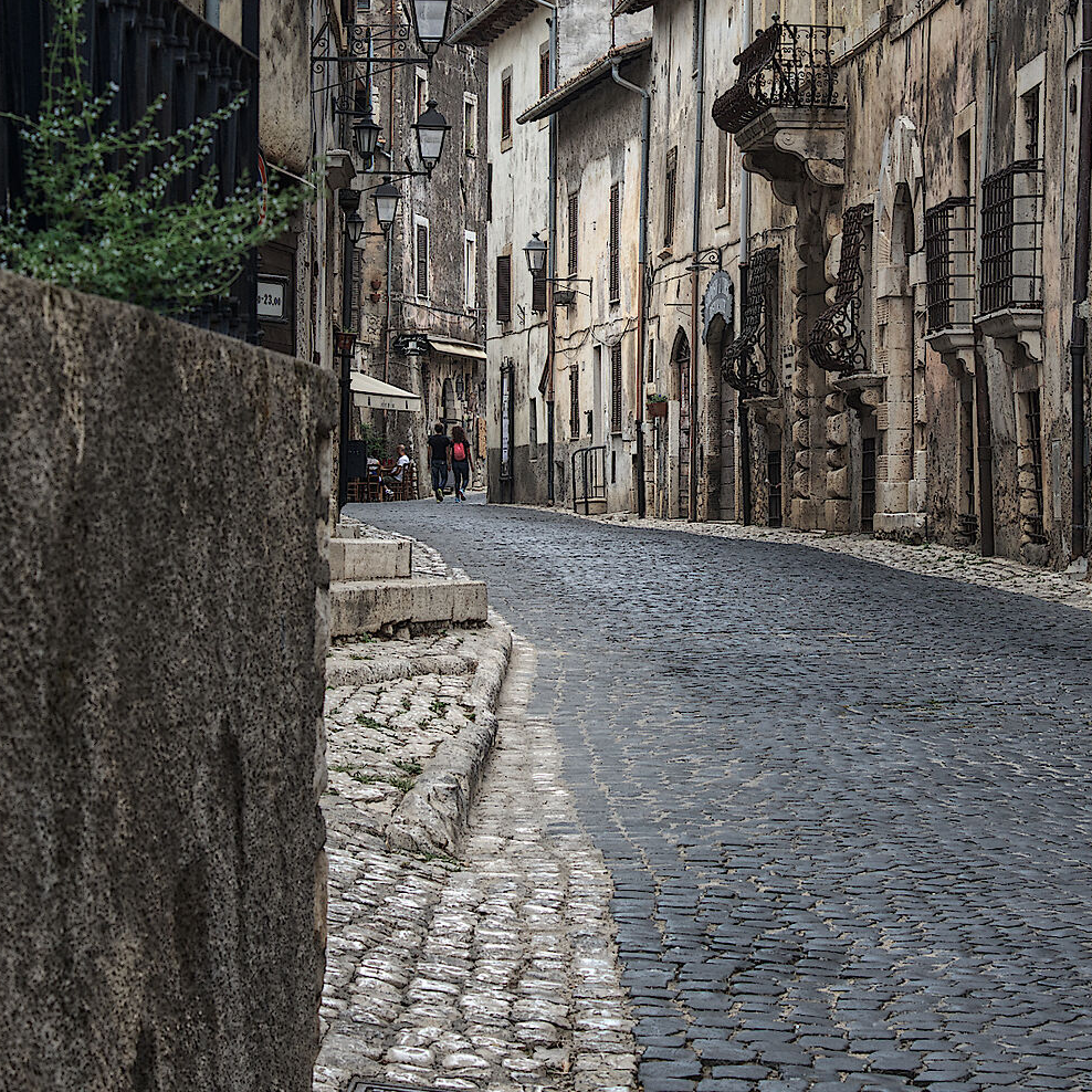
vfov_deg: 18.2
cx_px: 852
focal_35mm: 95
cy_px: 297
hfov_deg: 18.2
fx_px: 3391
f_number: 7.1
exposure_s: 1/125
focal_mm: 46
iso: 100
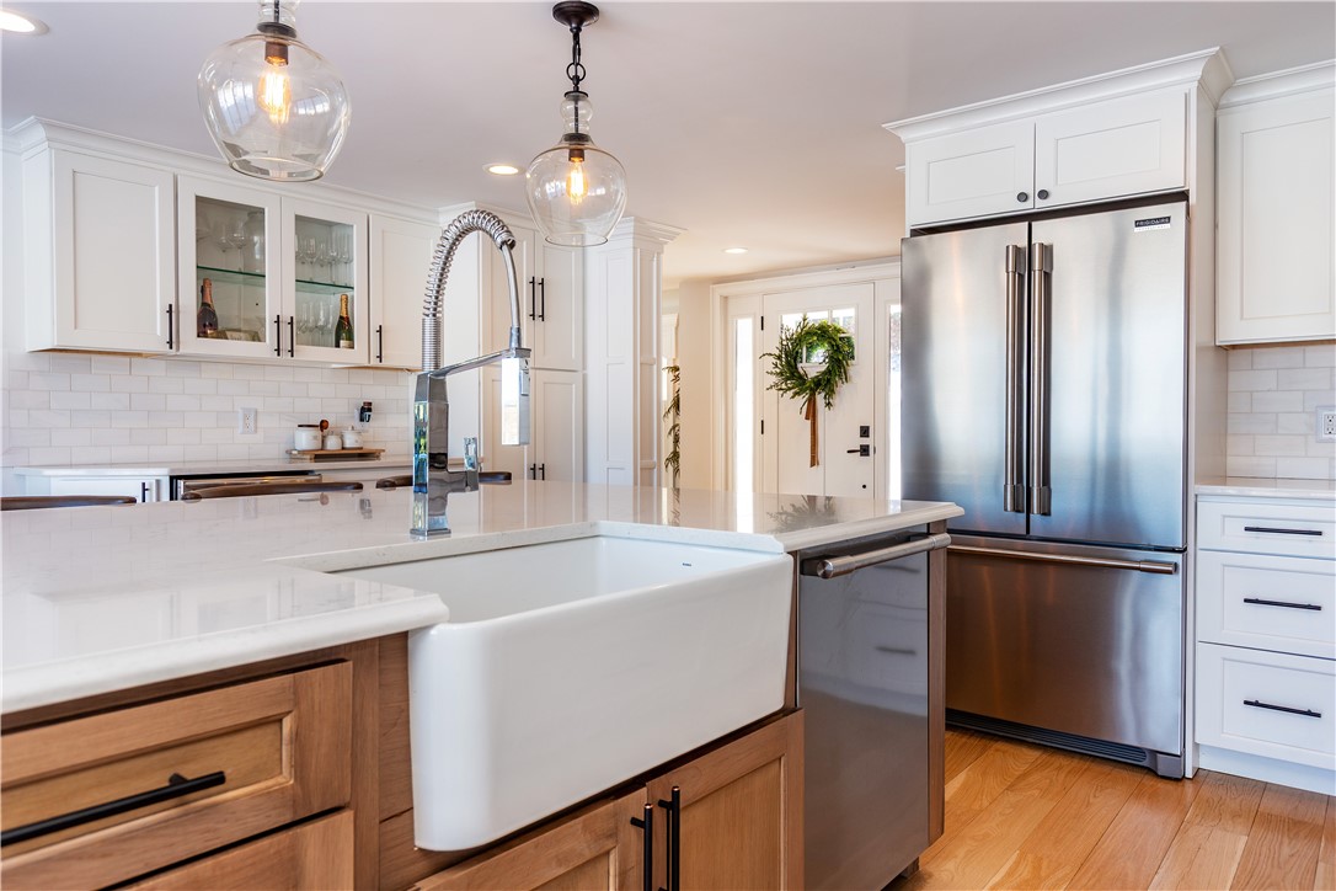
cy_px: 446
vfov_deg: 53.1
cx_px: 668
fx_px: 891
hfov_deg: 73.7
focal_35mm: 24
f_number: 6.3
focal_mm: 24
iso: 100
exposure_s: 1/20
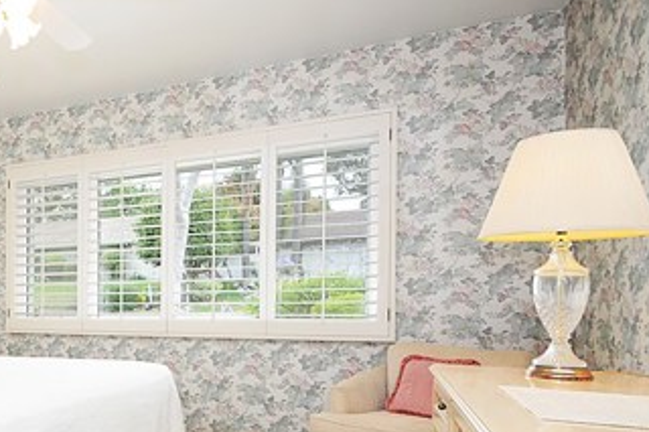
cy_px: 328
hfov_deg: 52.6
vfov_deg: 42.2
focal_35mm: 30
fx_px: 541
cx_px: 39
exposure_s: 1/30
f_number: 8
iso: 320
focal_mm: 10
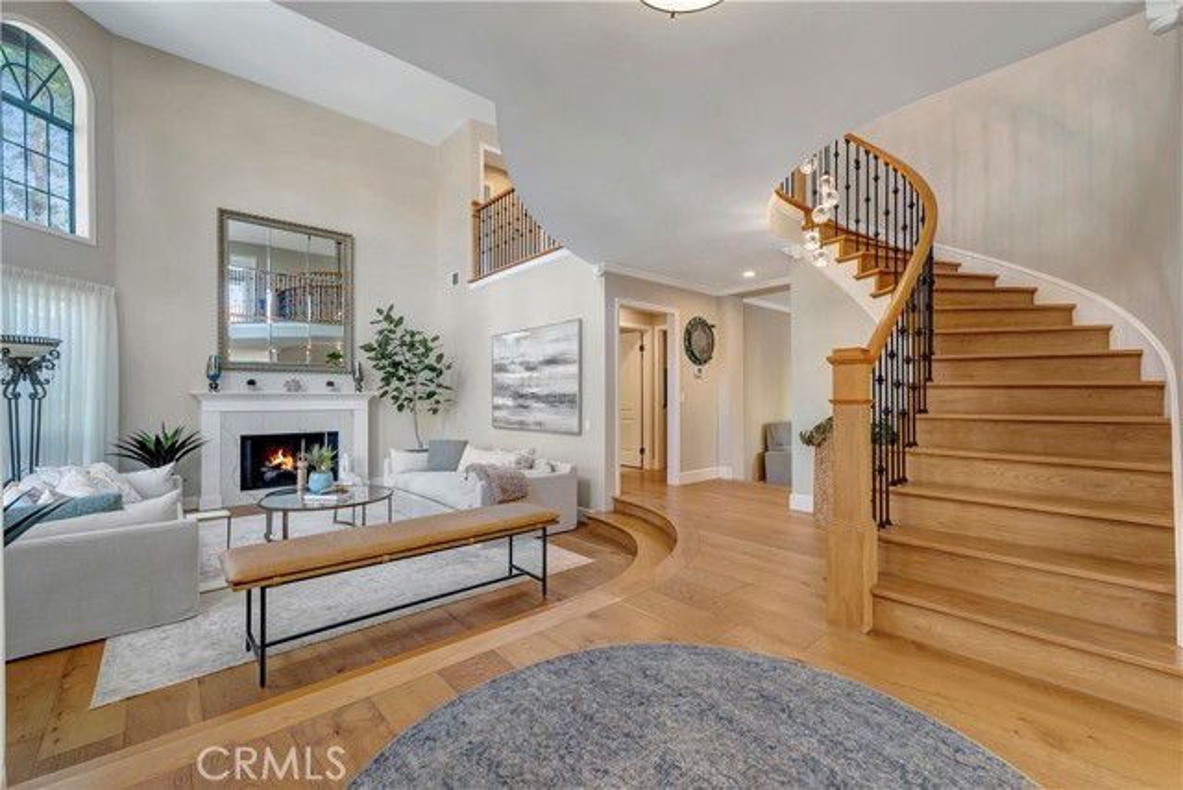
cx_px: 592
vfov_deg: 77.4
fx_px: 493
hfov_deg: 100.4
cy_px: 395
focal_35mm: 15
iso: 100
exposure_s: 1/8
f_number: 5.6
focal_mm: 10
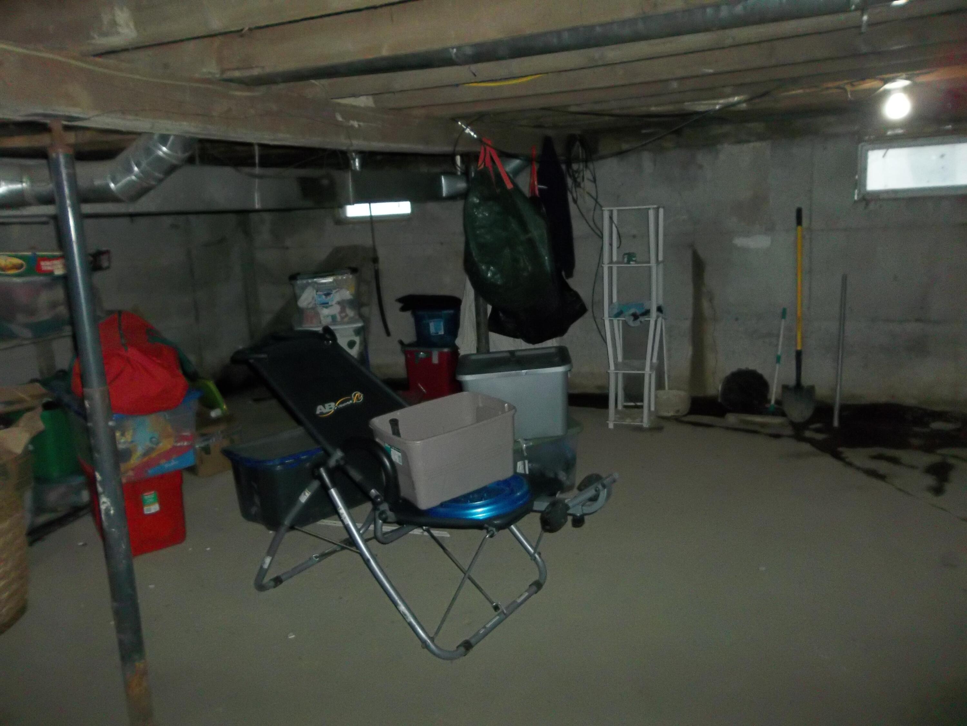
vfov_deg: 51.4
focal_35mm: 27
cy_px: 363
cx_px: 484
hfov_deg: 65.3
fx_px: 754
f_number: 3.5
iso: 320
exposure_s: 1/30
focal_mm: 4.9
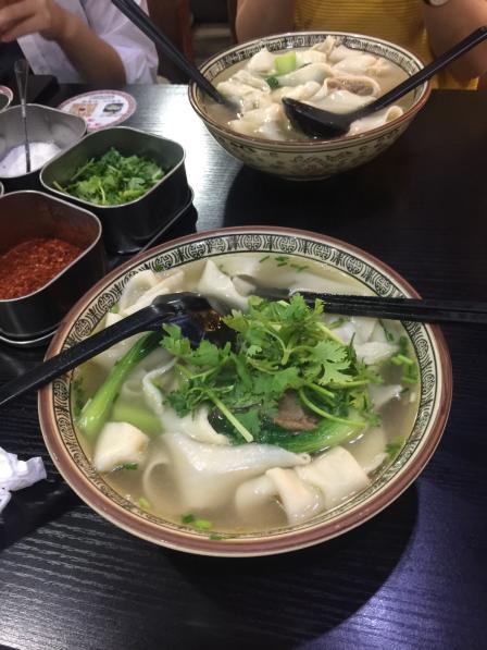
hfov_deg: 48.2
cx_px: 244
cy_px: 325
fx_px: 544
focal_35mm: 29
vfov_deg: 61.6
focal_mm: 4.15
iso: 125
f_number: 2.2
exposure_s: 1/10
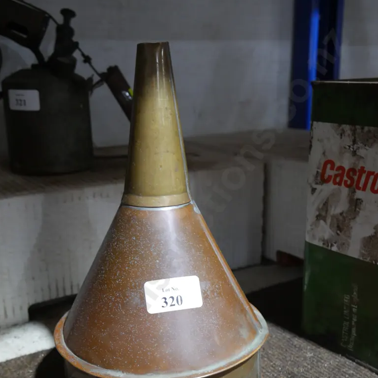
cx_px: 189
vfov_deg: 37.3
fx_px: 556
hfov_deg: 37.6
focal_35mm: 45
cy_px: 237
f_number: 4.1
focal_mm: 19
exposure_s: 1/60
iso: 1000
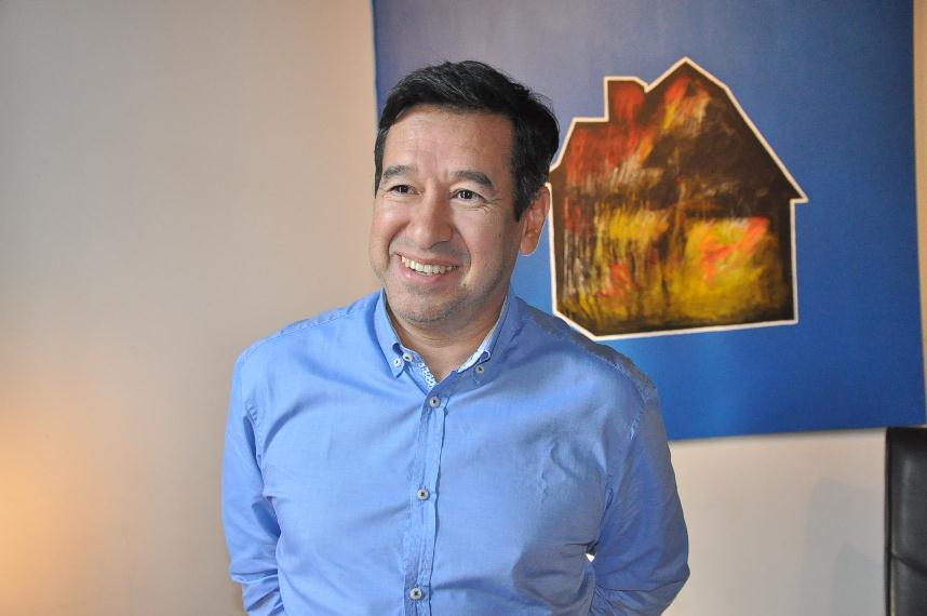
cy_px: 308
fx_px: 1235
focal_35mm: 48
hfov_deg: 41.2
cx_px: 464
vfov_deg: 28.0
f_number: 5.6
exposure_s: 1/200
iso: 2500
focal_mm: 32
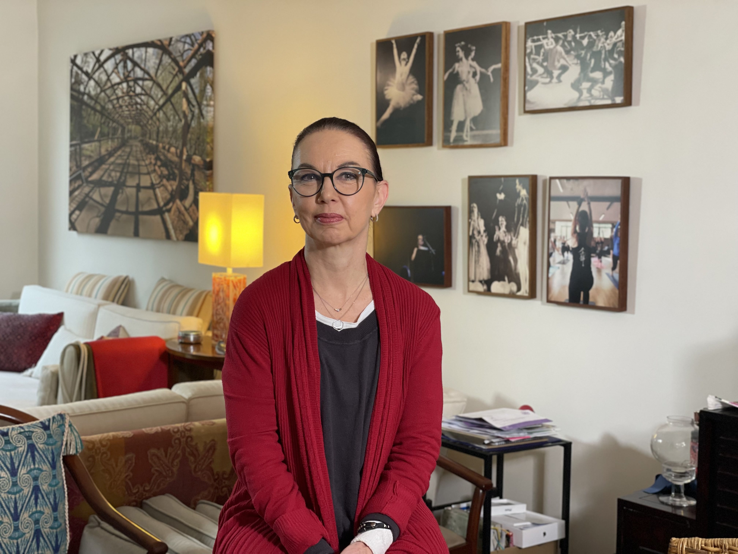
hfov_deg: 36.8
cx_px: 369
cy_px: 277
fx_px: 1109
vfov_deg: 28.0
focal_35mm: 52
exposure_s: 1/50
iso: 160
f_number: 2
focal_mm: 6
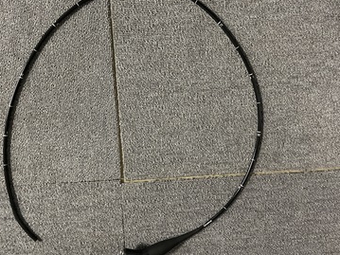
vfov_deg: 48.2
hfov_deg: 61.6
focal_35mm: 29
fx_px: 285
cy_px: 118
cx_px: 158
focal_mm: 4.2
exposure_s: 1/25
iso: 640
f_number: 1.6
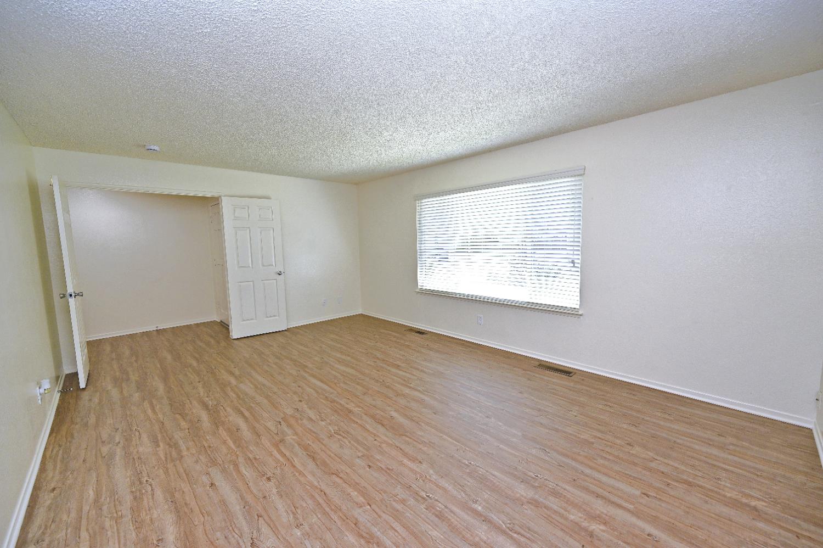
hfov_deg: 104.3
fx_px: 320
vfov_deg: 81.1
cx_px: 412
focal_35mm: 14
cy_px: 274
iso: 200
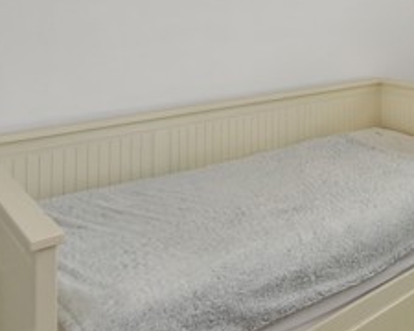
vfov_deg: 35.0
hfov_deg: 40.8
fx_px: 490
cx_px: 401
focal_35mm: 40
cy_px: 27
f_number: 4
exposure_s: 1/60
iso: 200
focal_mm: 10
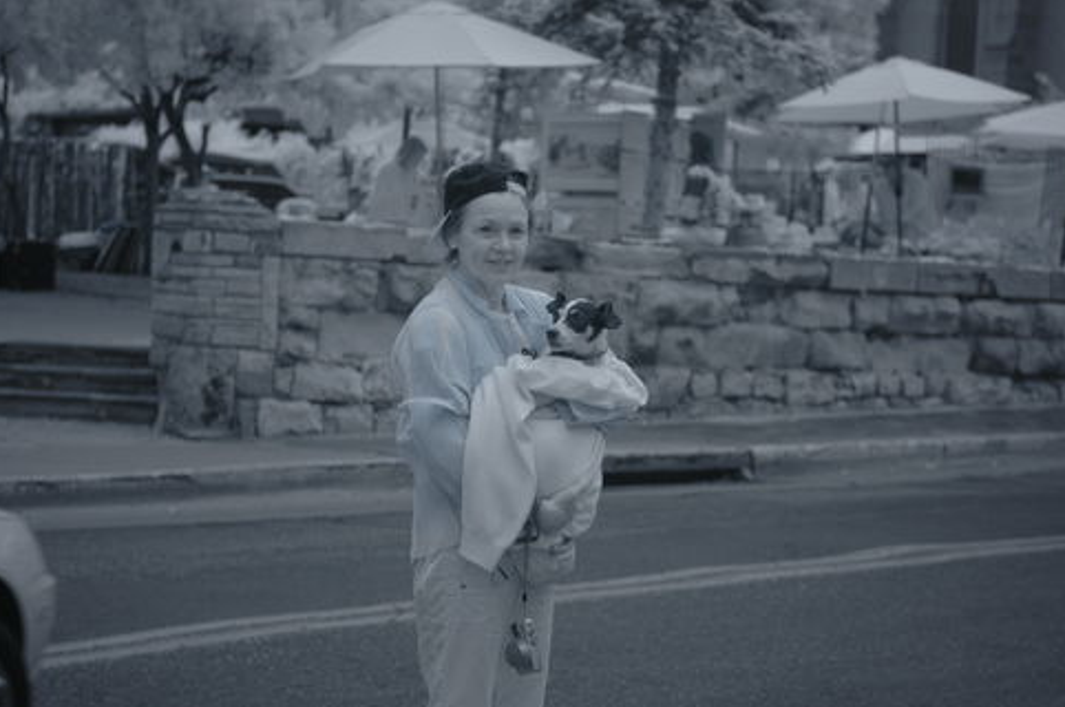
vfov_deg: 15.9
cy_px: 347
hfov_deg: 23.8
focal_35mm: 86
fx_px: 2526
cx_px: 541
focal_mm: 55
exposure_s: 1/90
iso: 200
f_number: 2.8
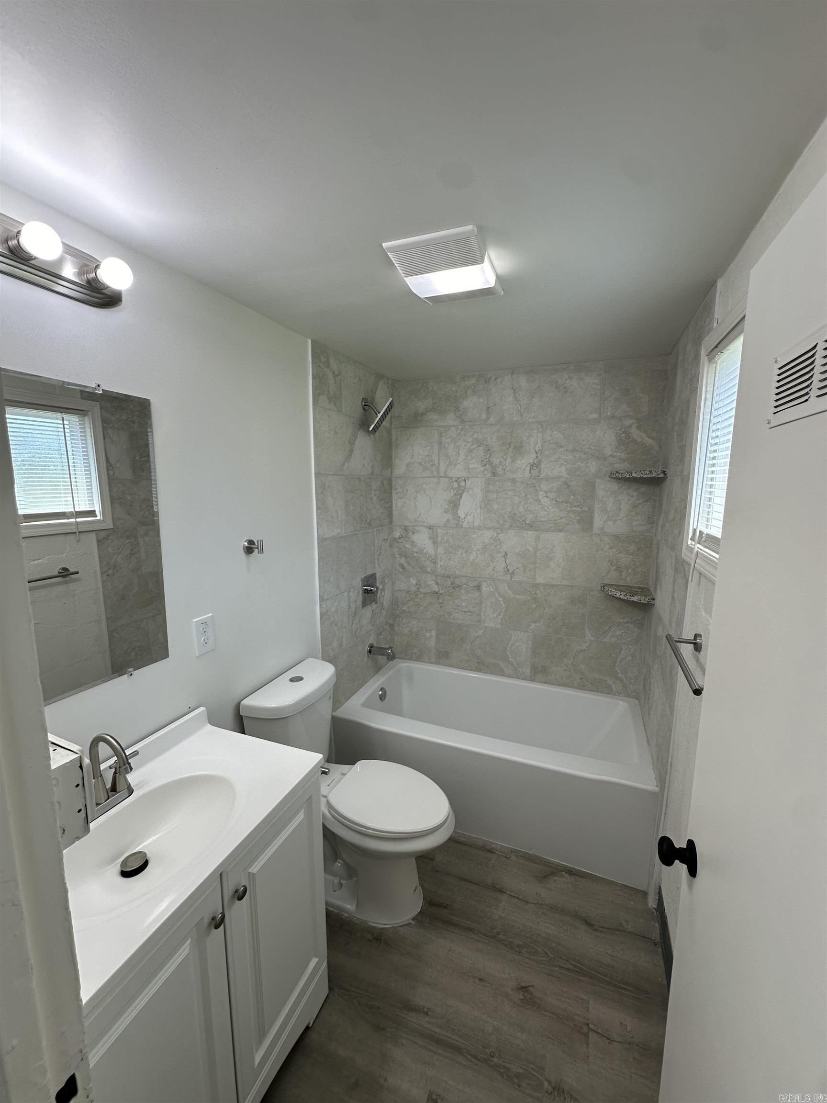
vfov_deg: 102.1
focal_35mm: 14
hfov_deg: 85.7
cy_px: 552
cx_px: 414
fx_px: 446
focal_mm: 2.22
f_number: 2.2
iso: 80
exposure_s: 1/120
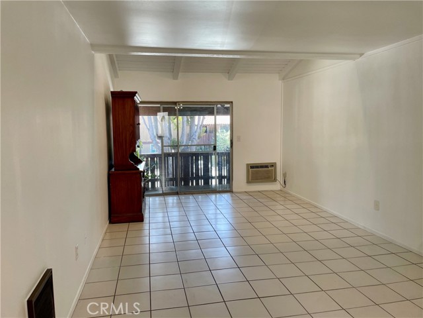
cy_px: 159
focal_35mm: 26
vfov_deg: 53.1
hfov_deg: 67.3
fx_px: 318
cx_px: 212
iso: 64
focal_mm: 4.2
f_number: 1.6
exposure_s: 1/120
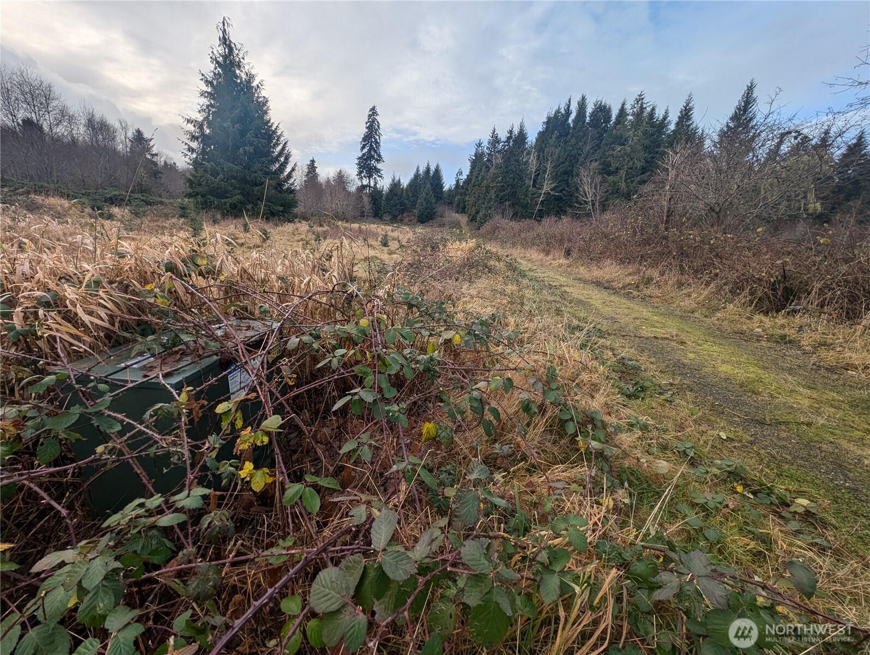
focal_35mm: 12
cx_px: 435
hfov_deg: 110.5
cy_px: 328
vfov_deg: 94.6
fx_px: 302
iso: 34
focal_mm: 2.23
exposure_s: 1/866
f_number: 1.95
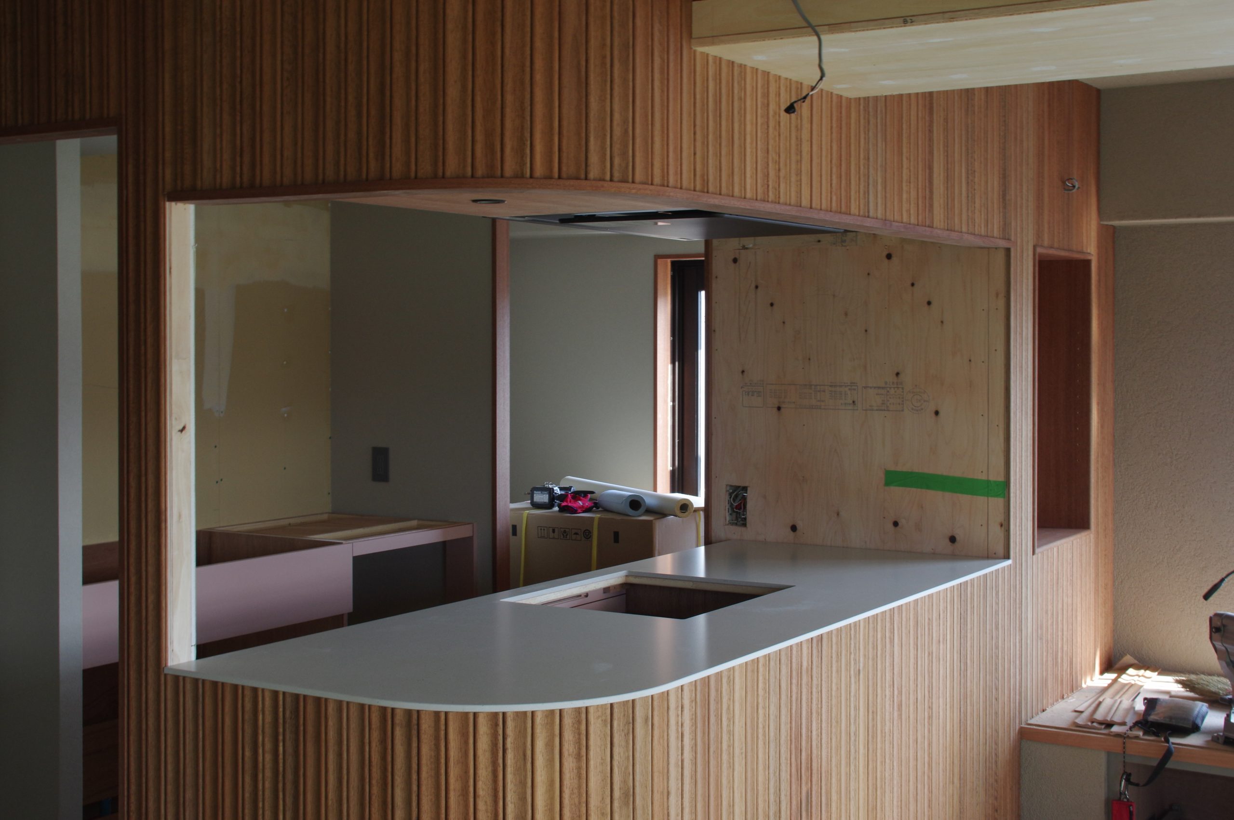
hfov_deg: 43.6
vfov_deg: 29.8
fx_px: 1541
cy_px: 410
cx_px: 617
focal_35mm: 45
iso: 400
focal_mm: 30
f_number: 9
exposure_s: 1/20
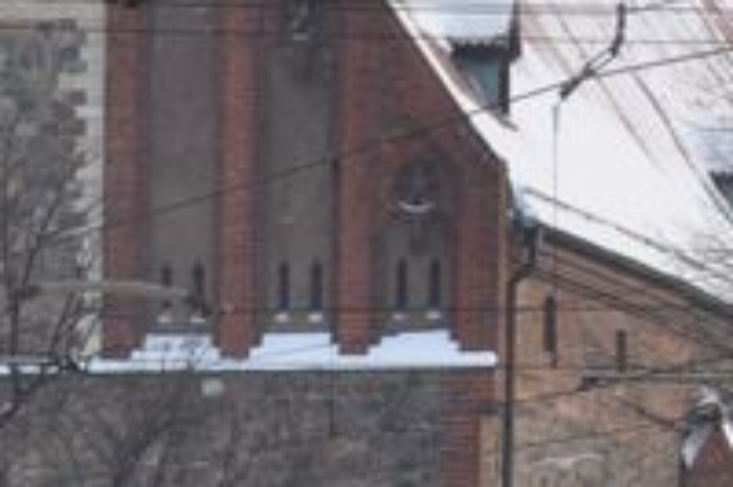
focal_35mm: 537
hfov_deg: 3.8
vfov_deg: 2.5
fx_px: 10925
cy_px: 1062
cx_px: 29
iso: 200
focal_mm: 70
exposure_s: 1/125
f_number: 5.6
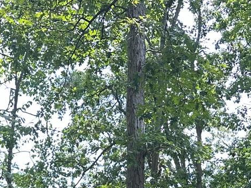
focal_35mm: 104
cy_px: 403
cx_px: 82
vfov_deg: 12.2
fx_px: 754
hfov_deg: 18.9
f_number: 1.78
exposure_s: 1/437
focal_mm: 6.86
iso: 80
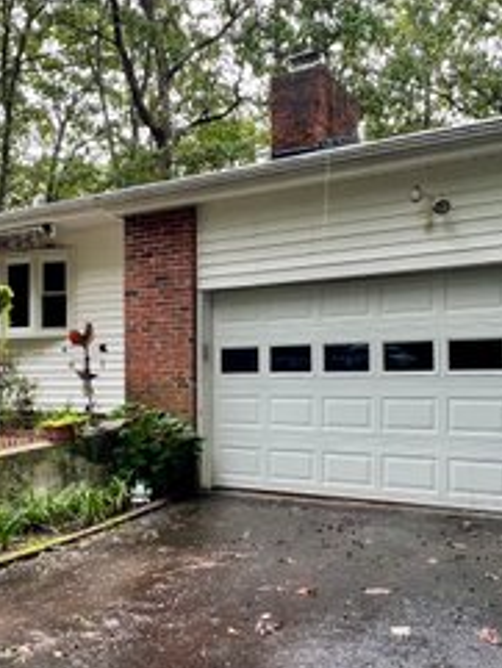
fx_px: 657
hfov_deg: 41.6
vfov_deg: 53.8
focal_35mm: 34
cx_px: 198
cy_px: 367
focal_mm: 1.57
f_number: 1.8
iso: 64
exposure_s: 1/99
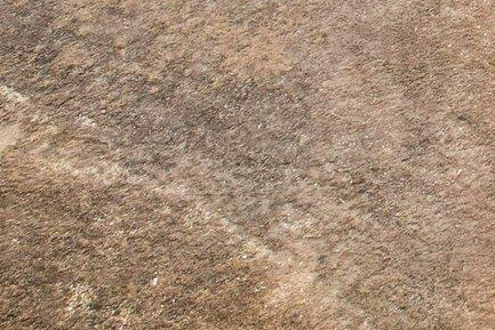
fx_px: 1430
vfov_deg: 11.4
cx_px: 1096
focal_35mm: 104
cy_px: -412
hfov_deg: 14.7
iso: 160
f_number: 2.8
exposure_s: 1/1600
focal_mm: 8.4
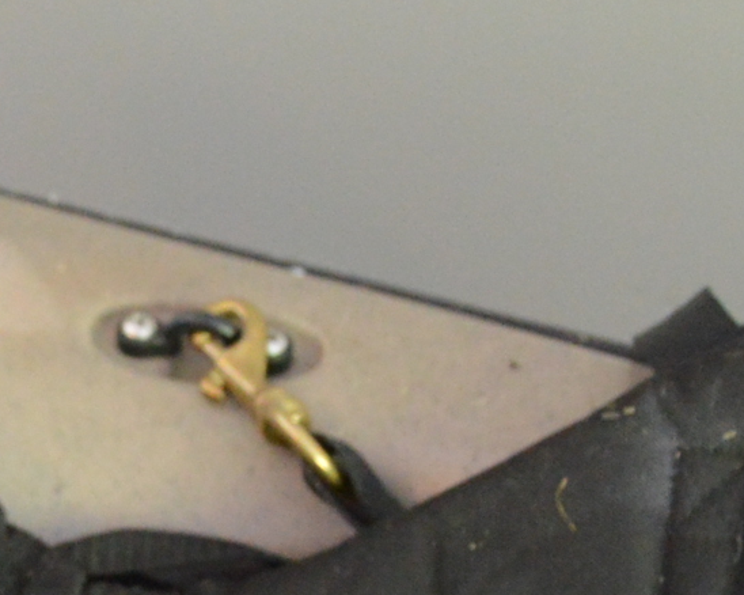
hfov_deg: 13.2
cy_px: 738
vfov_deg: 10.9
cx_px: -346
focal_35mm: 139
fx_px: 3060
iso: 1800
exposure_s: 1/60
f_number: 3.5
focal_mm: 18
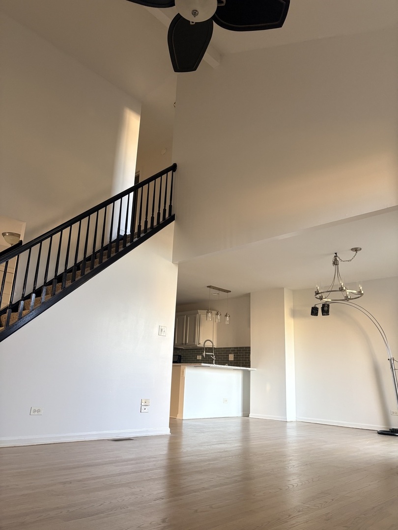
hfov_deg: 53.1
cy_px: 265
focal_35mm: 26
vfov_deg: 67.3
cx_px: 199
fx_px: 399
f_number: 1.6
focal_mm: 5.96
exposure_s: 1/60
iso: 160
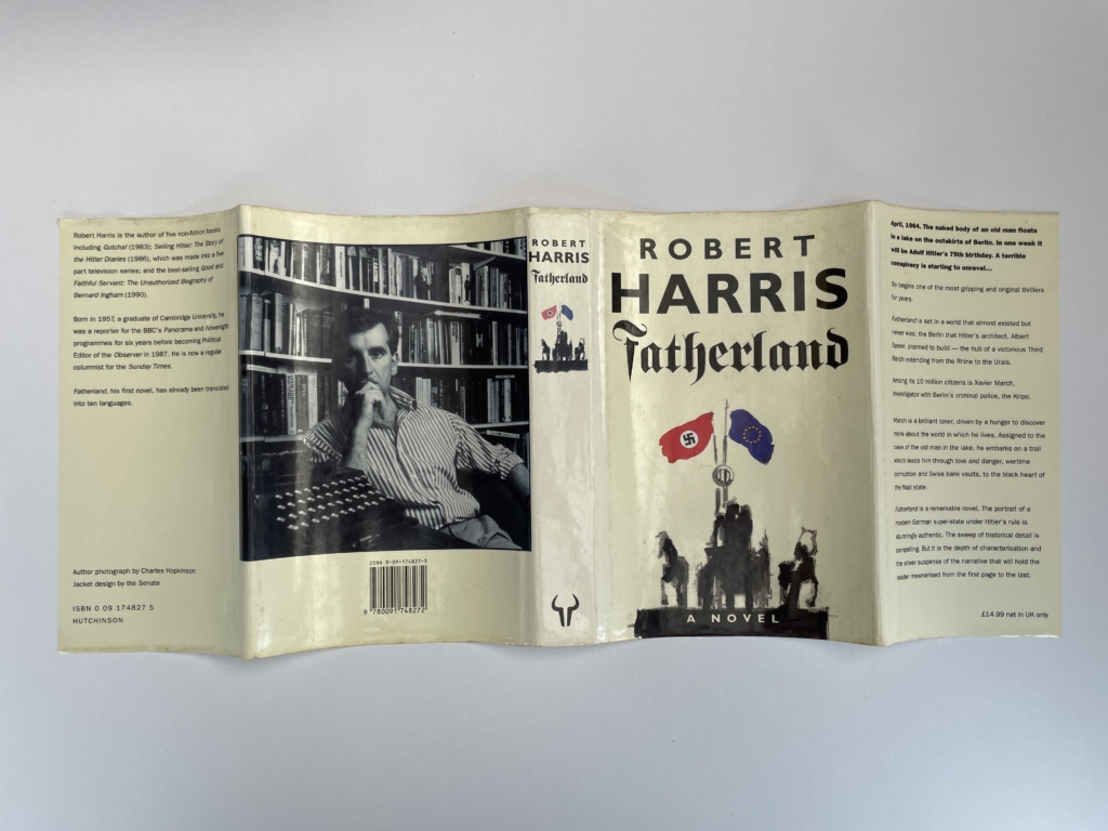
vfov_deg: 53.1
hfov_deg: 67.3
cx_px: 554
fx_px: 832
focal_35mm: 26
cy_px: 416
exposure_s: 1/456
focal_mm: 4.2
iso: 32
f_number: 1.6
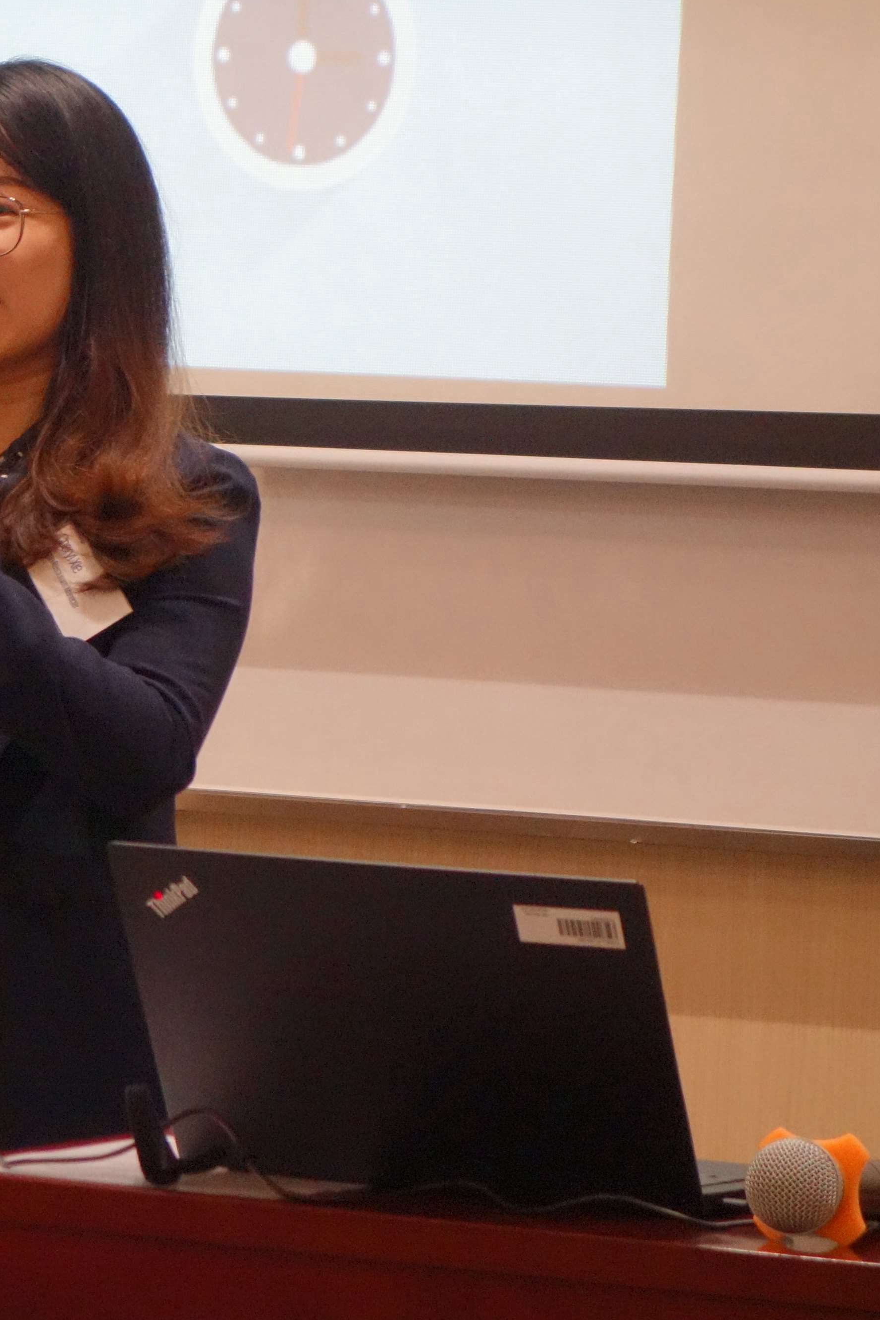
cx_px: -390
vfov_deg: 10.0
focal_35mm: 206
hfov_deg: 6.6
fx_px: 7552
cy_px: 425
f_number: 4.9
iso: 1250
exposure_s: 1/100
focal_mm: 37.1
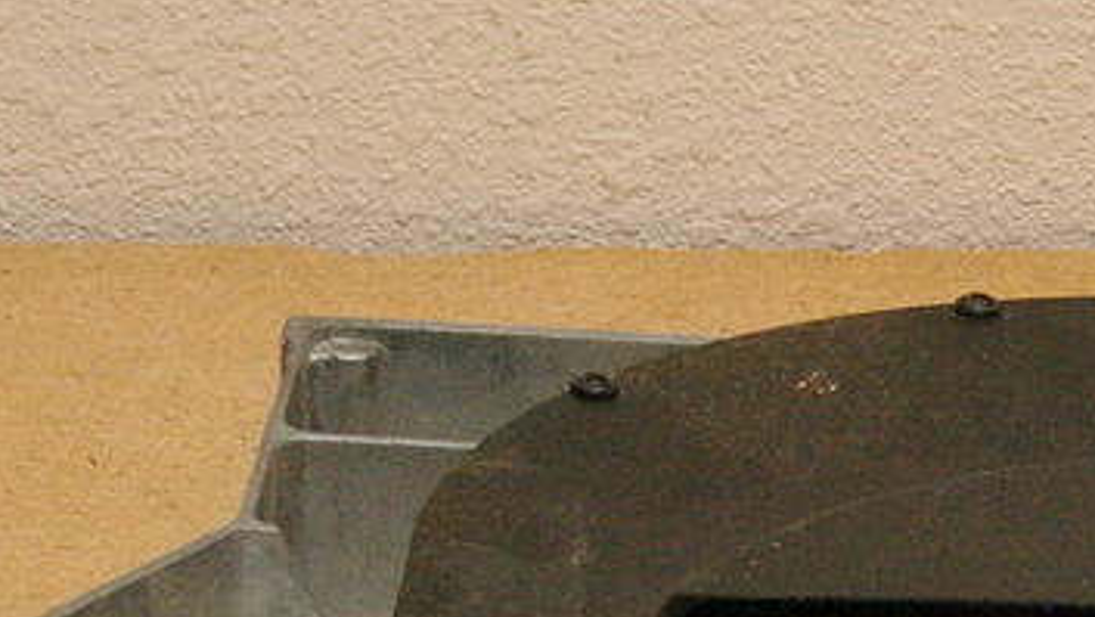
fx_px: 6939
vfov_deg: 5.1
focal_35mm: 239
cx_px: 1086
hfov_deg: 9.0
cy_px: 715
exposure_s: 1/180
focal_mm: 43
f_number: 22
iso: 1600
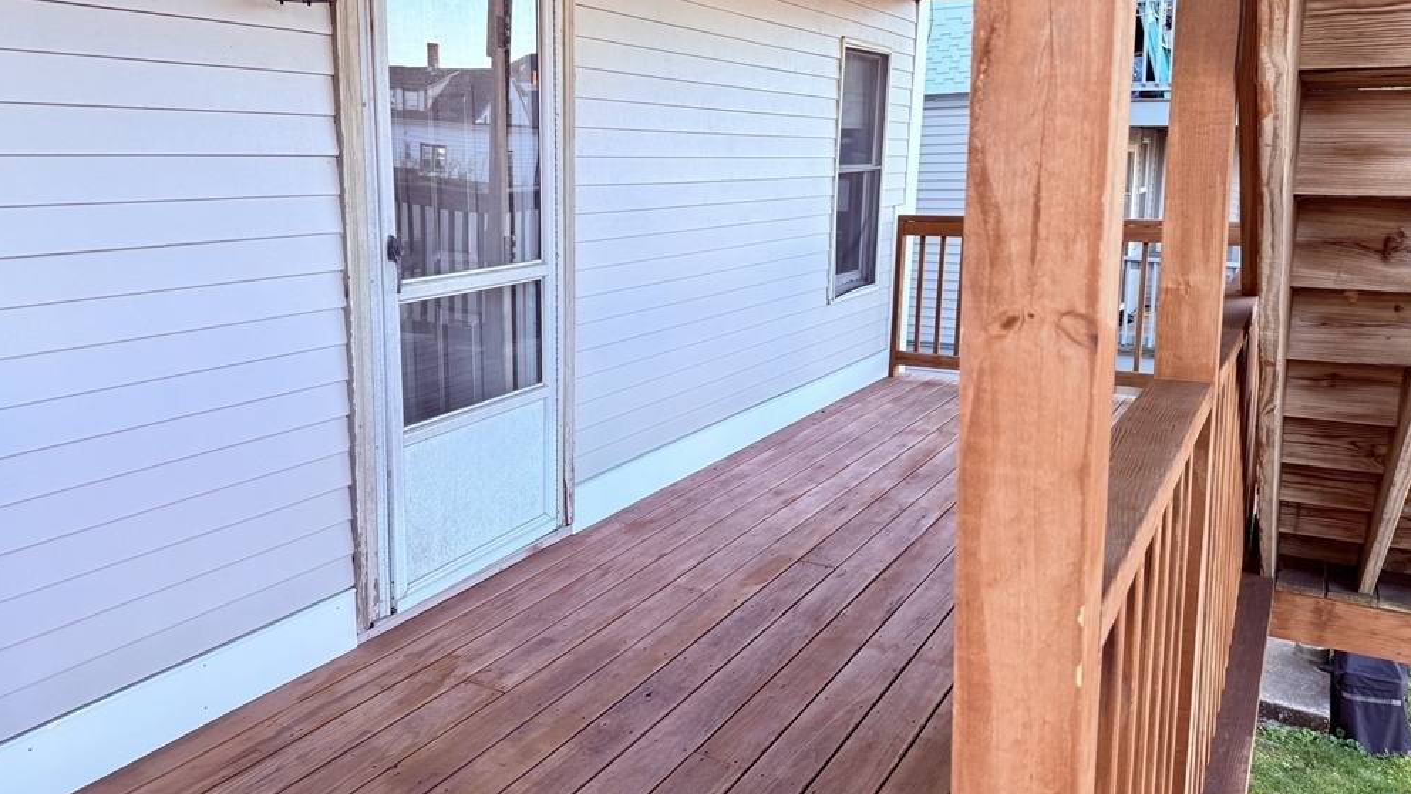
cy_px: 330
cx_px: 698
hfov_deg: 69.9
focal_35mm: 27
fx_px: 1010
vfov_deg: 42.7
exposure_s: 1/174
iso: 100
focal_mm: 6.76
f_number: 1.78
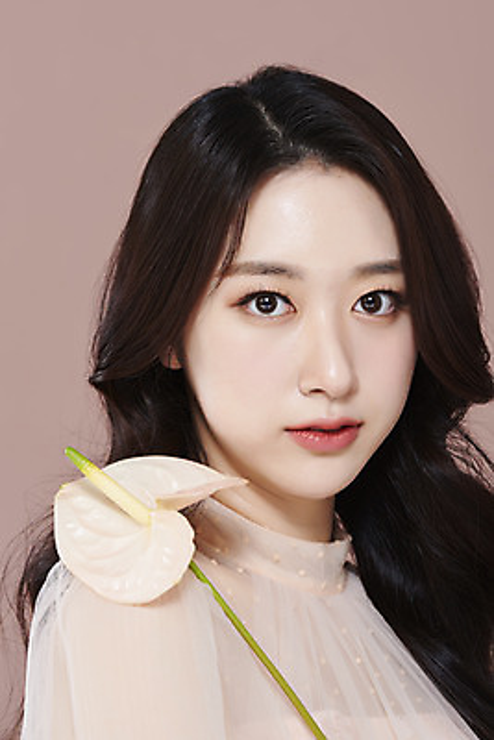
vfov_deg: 19.4
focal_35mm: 105
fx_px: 2159
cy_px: 370
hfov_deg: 13.1
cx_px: 247
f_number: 11
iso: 64
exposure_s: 1/125
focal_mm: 105
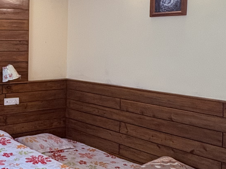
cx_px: -43
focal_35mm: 51
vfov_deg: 28.3
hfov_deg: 31.5
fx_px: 333
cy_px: 52
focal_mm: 2.22
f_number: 2.2
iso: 250
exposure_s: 1/50
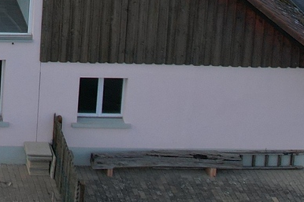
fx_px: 1232
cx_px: -228
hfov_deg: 12.9
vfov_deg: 8.7
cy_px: -242
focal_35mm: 146
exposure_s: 1/640
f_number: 2.8
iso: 100
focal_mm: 8.38
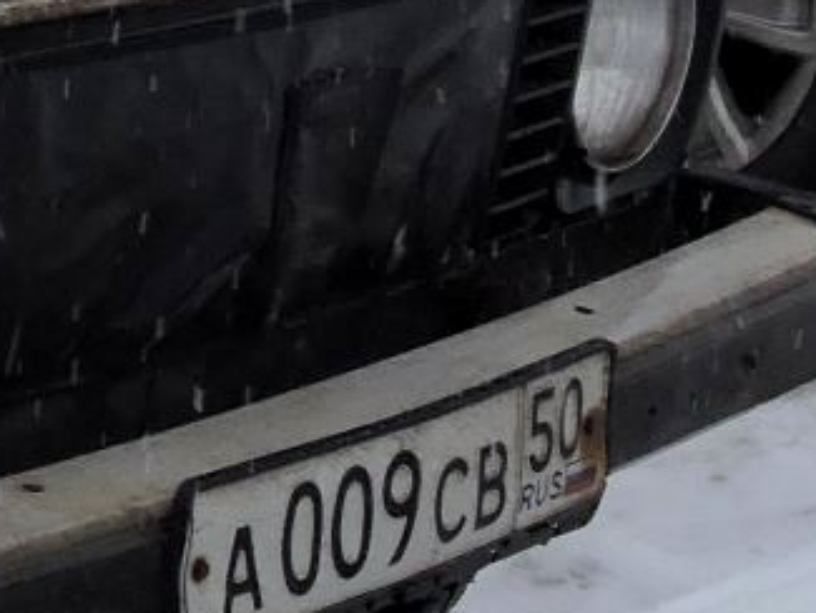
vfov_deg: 5.9
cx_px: -939
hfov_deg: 7.6
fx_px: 5801
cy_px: -460
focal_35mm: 246
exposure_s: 1/160
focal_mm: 7.2
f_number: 3.8
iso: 100
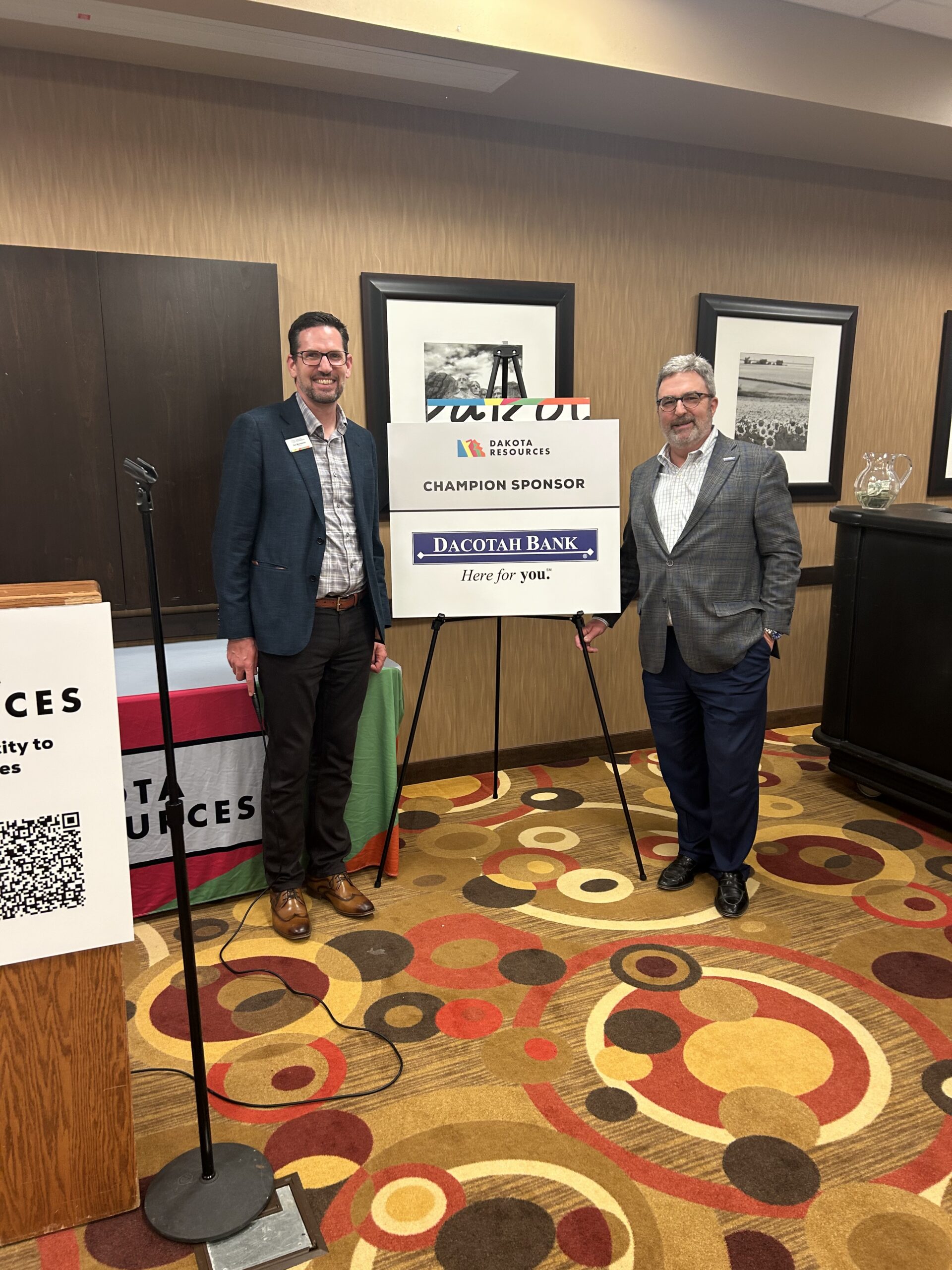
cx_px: 476
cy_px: 635
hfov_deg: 53.1
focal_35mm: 26
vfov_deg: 67.3
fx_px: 953
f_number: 1.5
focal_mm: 5.7
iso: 100
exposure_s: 1/60
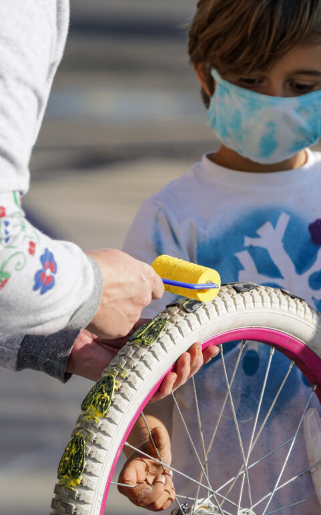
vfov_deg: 7.7
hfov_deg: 4.8
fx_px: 3795
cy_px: 314
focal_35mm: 271
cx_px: 165
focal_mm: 200
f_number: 5.6
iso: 100
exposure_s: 1/320
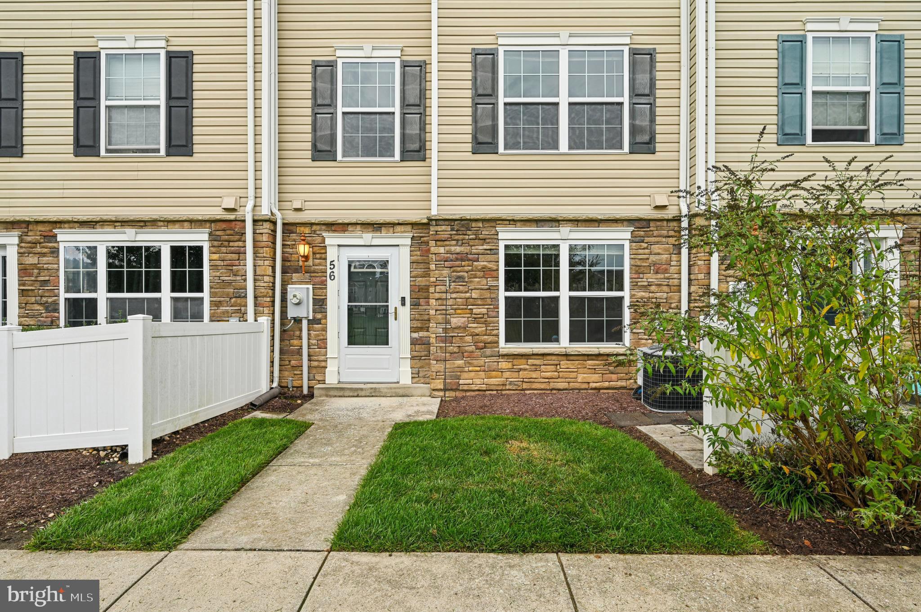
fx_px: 460
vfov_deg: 67.3
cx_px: 460
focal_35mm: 18
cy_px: 306
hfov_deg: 90.0
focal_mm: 18
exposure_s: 1/80
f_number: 8
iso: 100
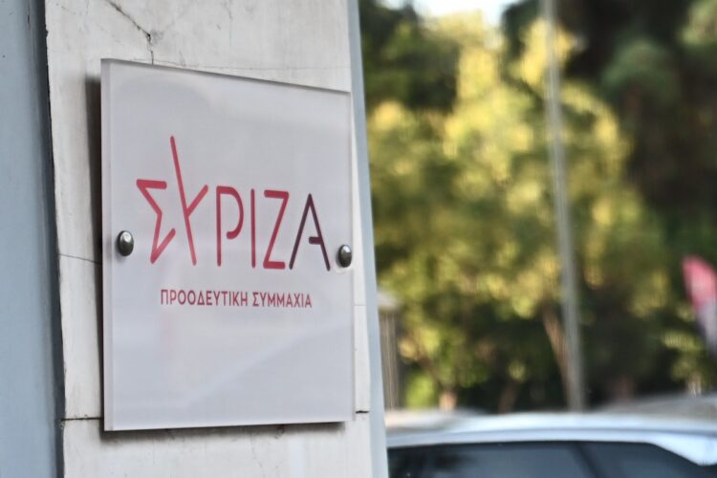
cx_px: 358
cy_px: 239
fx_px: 2091
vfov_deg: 13.0
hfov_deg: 19.5
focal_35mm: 105
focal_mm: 70
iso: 800
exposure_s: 1/640
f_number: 4
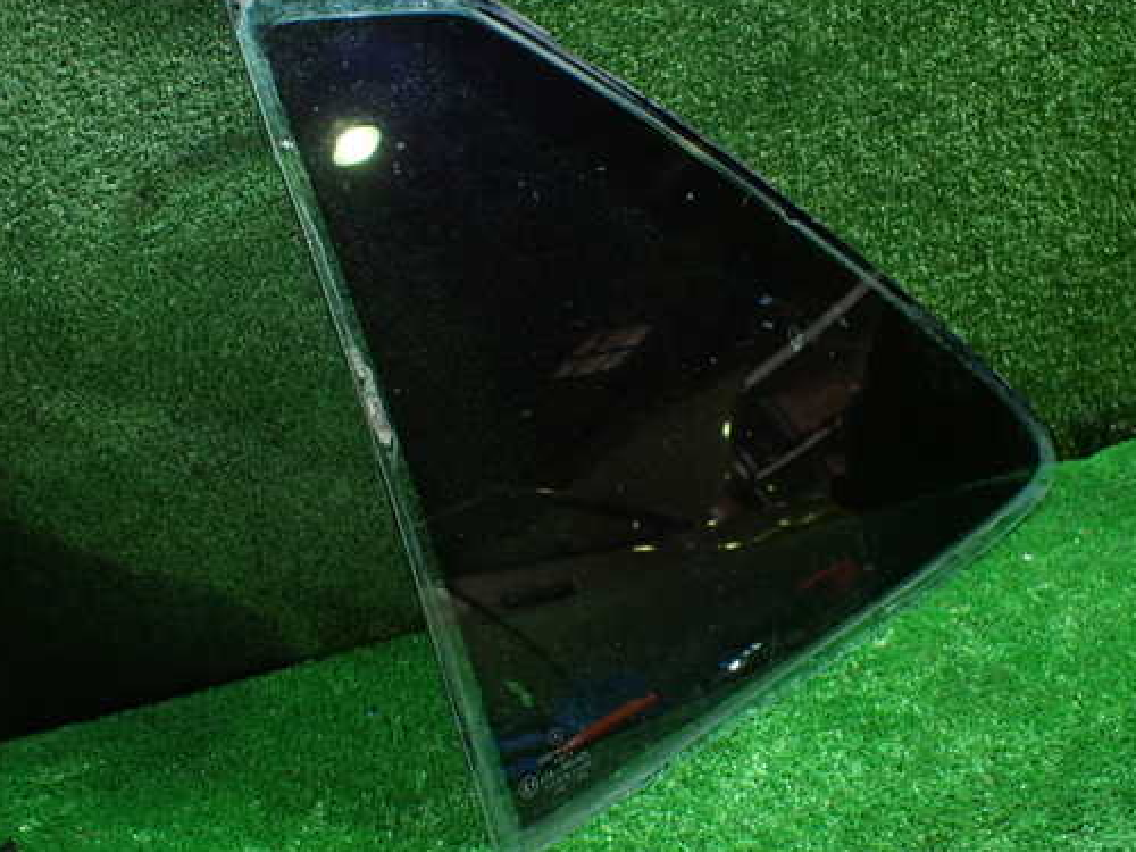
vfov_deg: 39.7
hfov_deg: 51.4
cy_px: 409
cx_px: 563
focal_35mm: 36
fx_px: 1181
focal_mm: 5.4
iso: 800
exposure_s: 1/60
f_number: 2.3
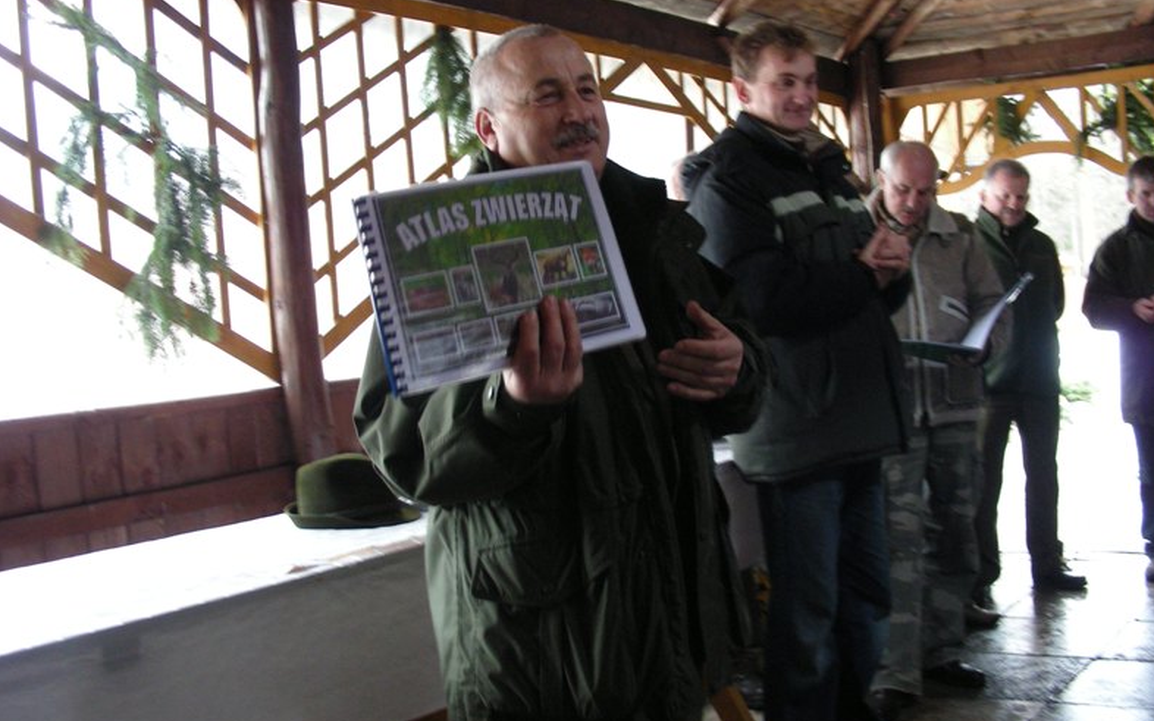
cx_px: 584
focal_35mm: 41
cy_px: 360
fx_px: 1289
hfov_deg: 48.2
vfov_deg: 31.2
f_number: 3.5
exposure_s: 1/16.8
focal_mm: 6.3
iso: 200
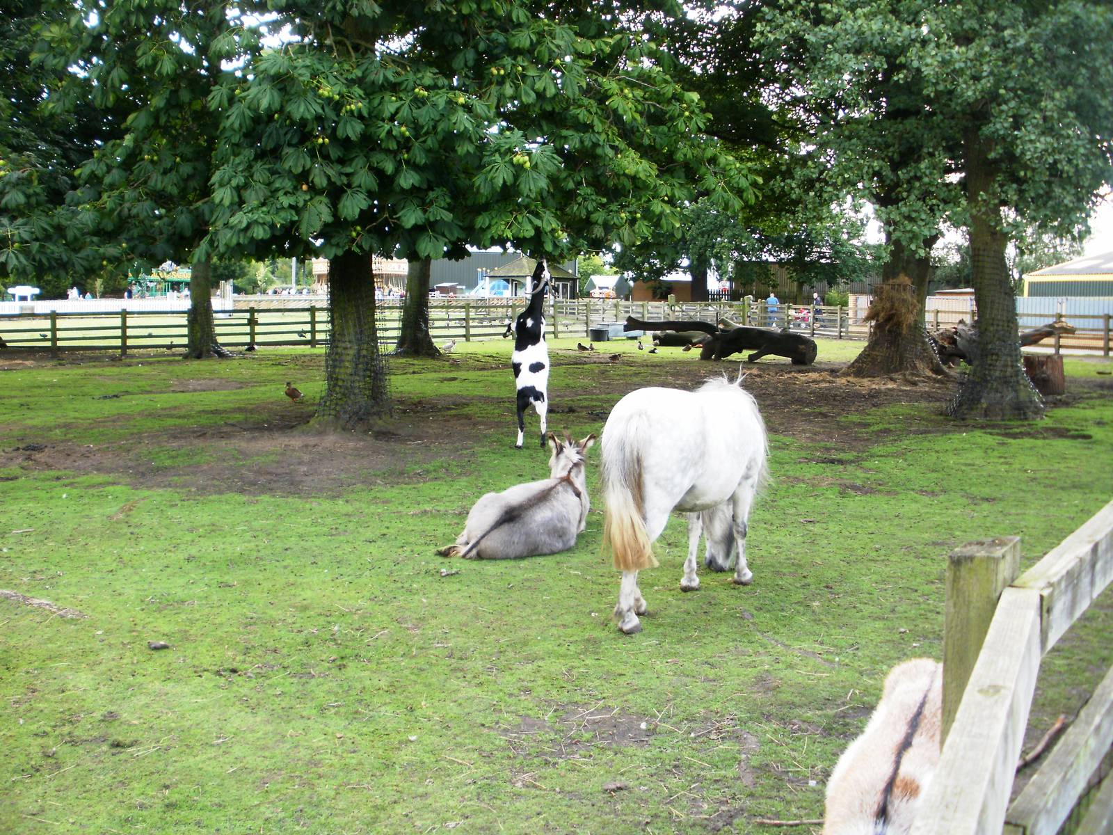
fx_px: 1157
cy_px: 418
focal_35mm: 36
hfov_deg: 51.4
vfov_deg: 39.7
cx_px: 556
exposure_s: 1/125
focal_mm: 6.3
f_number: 3.5
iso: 100
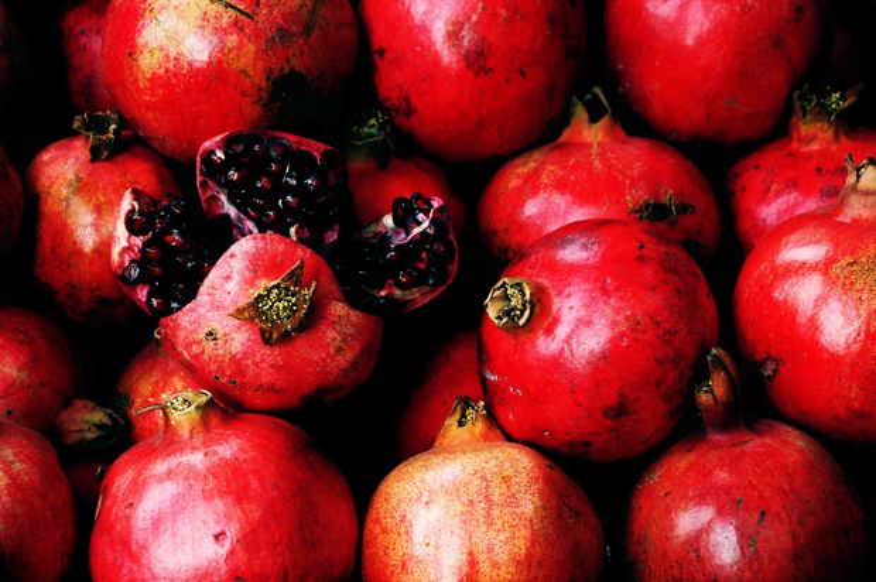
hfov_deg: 16.1
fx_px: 3099
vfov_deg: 10.7
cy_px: 291
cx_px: 438
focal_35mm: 128
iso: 200
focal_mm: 85
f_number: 11
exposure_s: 1/60
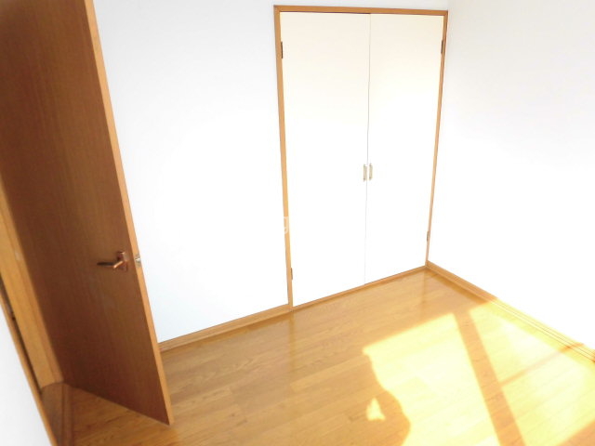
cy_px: 223
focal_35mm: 24
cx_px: 298
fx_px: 413
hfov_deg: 71.6
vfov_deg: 56.8
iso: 125
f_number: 3.1
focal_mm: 4.3
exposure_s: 1/80
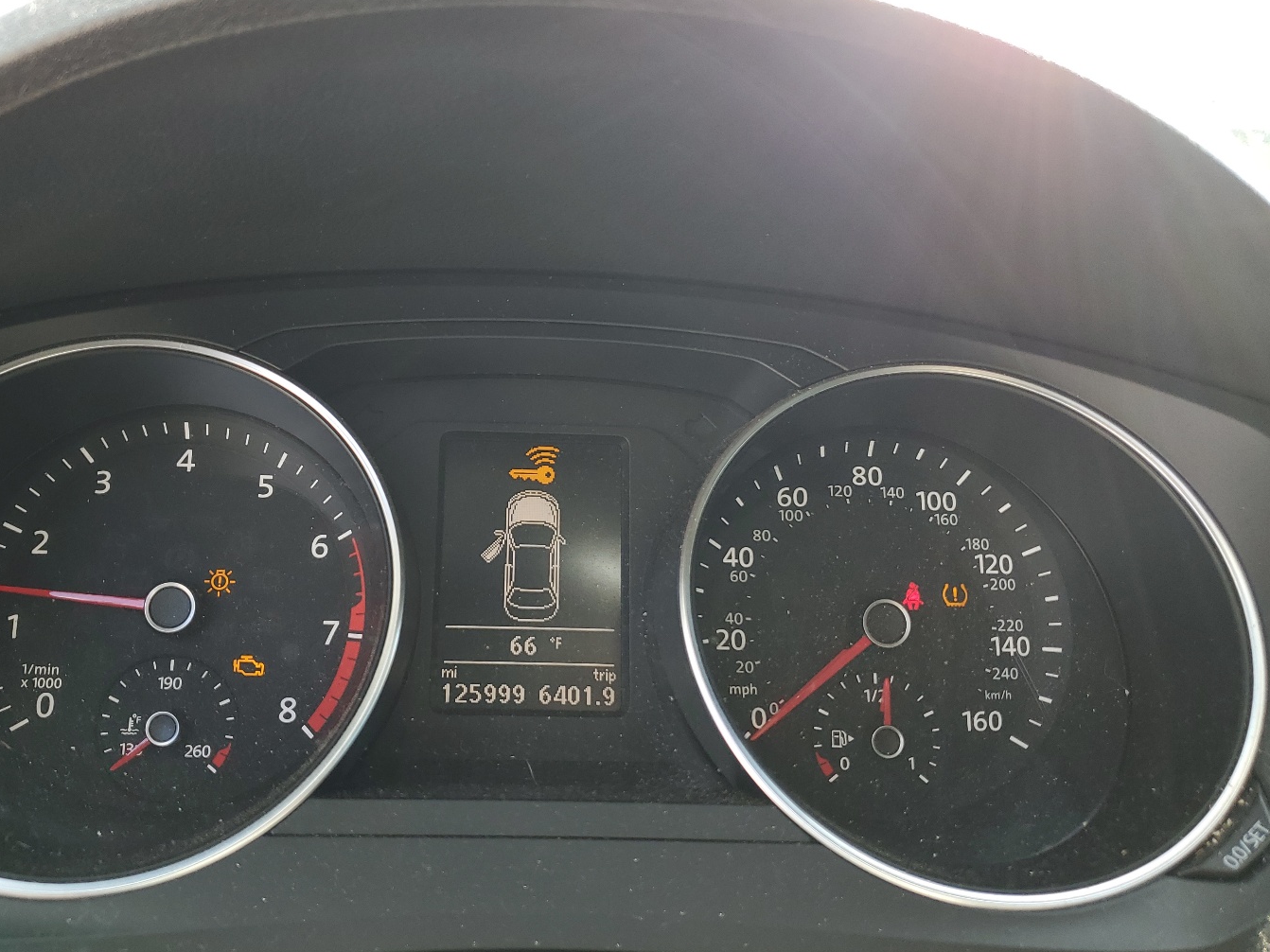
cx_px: 536
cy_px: 481
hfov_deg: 58.1
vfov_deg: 45.4
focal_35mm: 31
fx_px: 1137
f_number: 1.5
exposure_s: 1/145
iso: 50
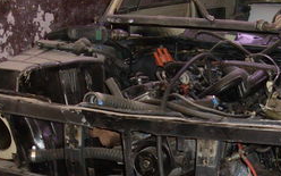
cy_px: 158
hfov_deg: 19.9
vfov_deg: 12.5
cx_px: 203
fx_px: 796
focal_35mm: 104
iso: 120
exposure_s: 1/45
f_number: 3
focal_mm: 6.3
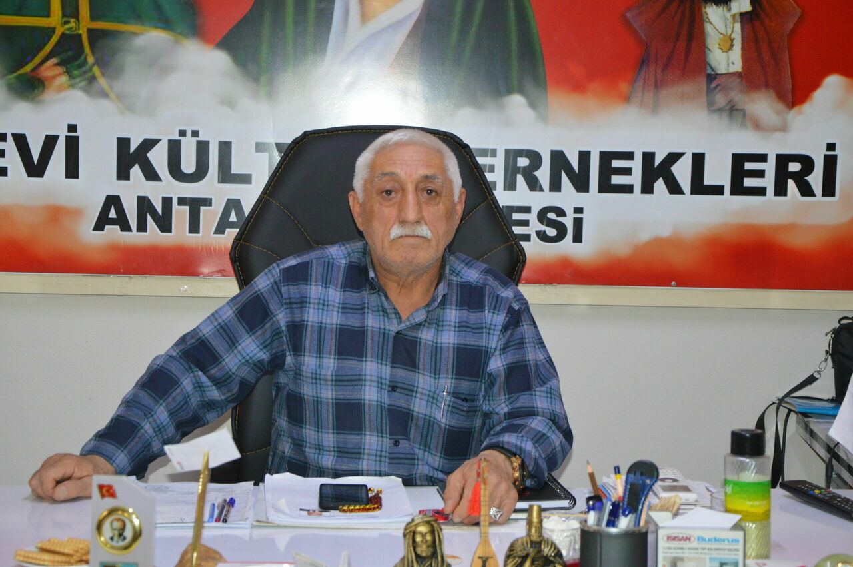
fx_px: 1846
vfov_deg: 17.5
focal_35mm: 78
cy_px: 284
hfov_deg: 26.0
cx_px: 426
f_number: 5
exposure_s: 1/60
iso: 900
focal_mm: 52
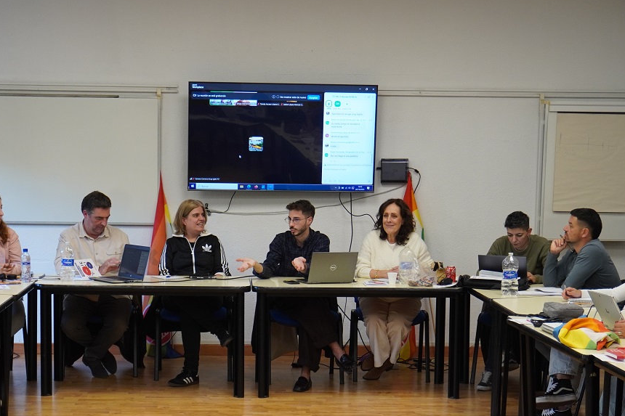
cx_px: 259
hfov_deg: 29.6
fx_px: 1180
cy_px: 303
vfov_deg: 19.9
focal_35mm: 68
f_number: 5.6
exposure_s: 1/100
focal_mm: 30
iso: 640
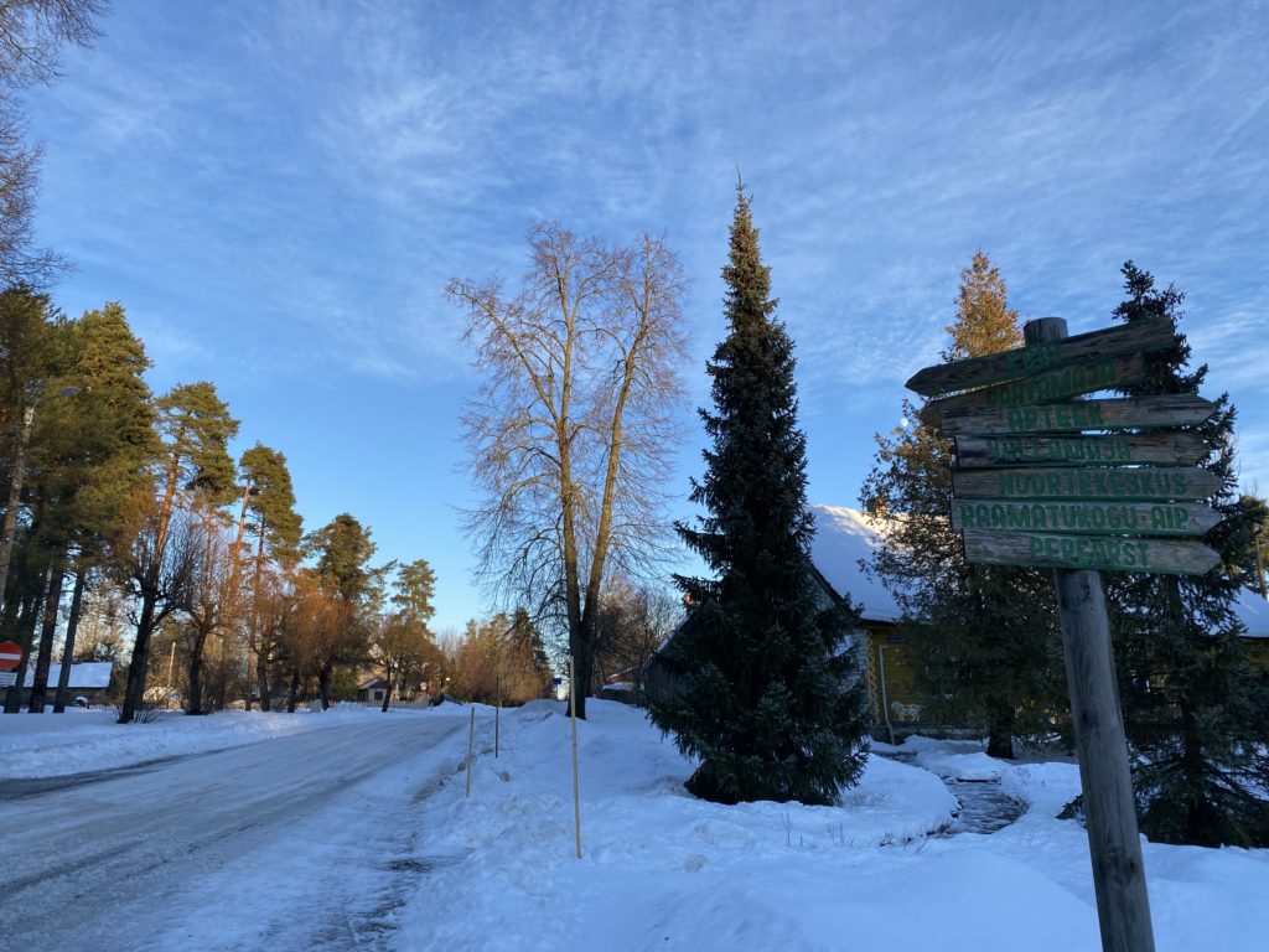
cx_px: 634
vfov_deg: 53.1
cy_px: 476
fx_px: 953
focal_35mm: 26
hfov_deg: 67.3
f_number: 1.8
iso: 32
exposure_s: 1/767
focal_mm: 4.25
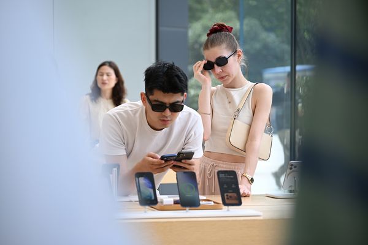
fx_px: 1227
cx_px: 184
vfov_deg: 11.4
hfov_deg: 17.1
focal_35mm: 120
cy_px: 122
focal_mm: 120
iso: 100
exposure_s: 1/100
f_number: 4
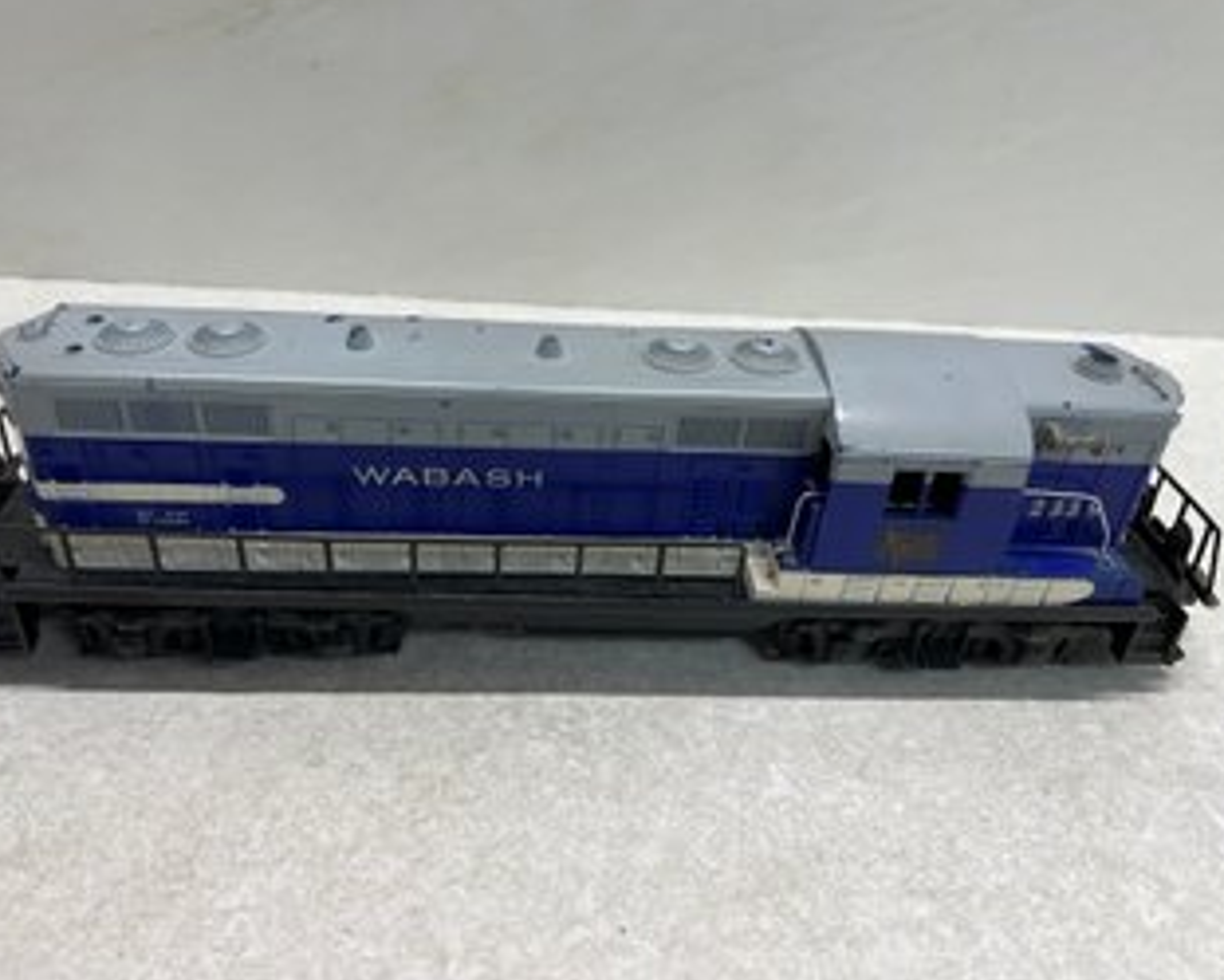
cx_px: 573
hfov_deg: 62.1
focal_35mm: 28
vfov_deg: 51.6
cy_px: 482
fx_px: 1015
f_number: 1.5
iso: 50
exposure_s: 1/120
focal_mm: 5.7
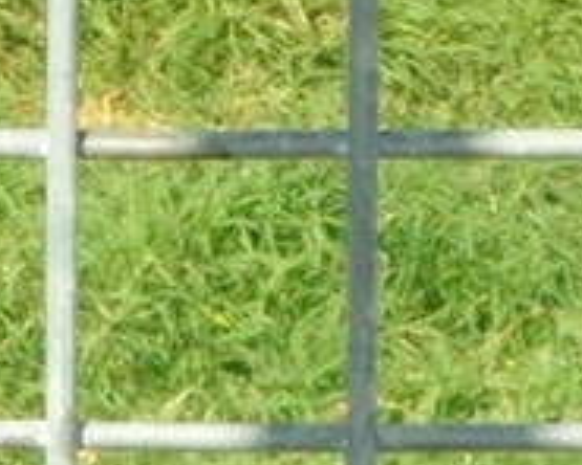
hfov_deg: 2.5
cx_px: 101
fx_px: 13177
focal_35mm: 765
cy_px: -994
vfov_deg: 2.0
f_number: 22
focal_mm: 63
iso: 1600
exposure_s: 1/180
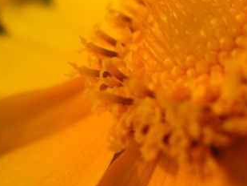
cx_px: 193
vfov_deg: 17.2
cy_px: 35
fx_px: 607
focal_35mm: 85
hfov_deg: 22.7
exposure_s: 1/2000
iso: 100
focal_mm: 10.5
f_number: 3.2
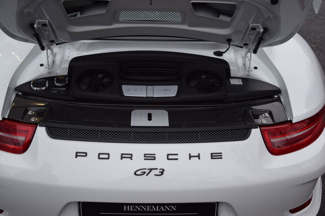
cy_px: 108
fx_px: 406
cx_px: 162
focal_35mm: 45
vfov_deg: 29.8
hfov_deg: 43.6
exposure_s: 1/50
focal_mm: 30
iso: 250
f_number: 4.2
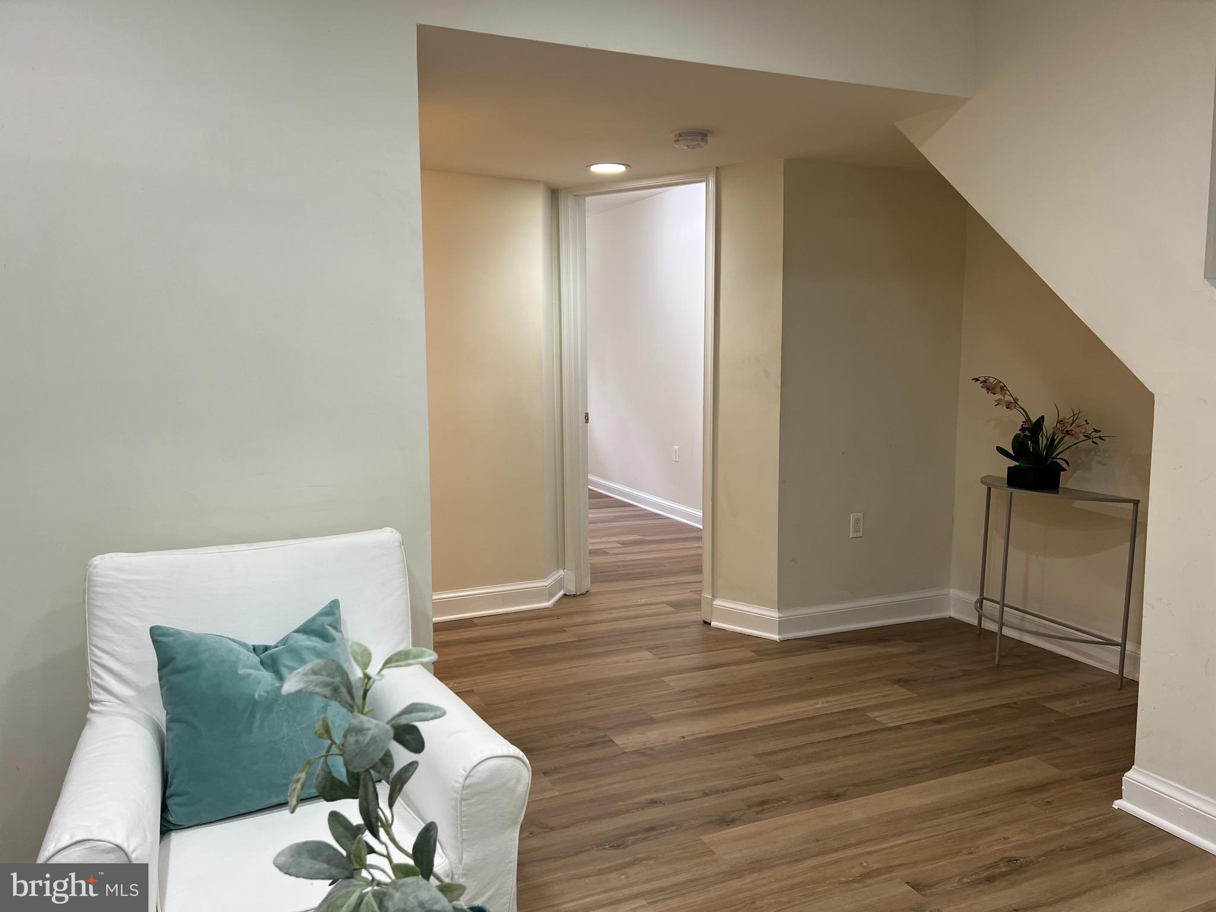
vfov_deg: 53.1
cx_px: 608
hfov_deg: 67.3
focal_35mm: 26
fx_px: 913
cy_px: 456
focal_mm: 5.7
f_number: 1.5
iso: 64
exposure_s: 1/60
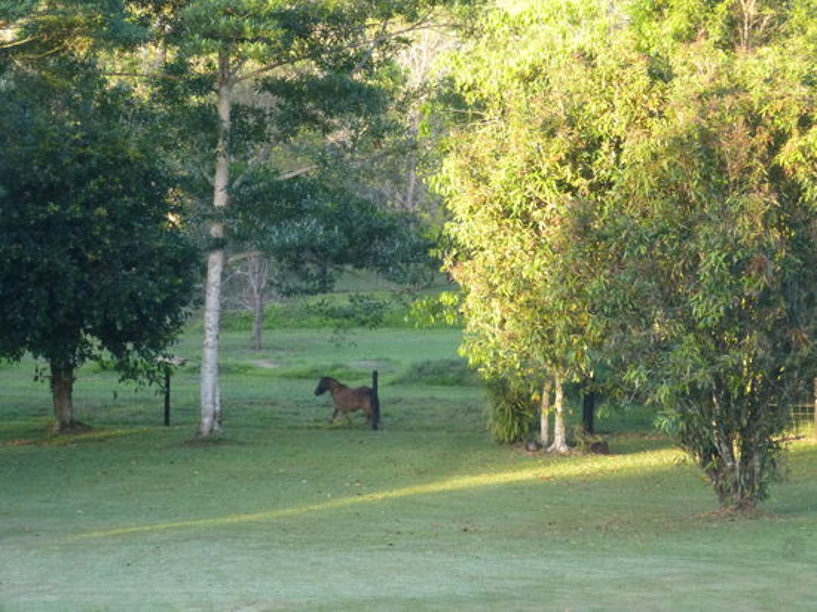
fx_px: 4648
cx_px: 408
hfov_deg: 10.0
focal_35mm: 197
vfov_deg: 7.5
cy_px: 306
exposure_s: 1/80
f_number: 5.5
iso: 400
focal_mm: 35.2
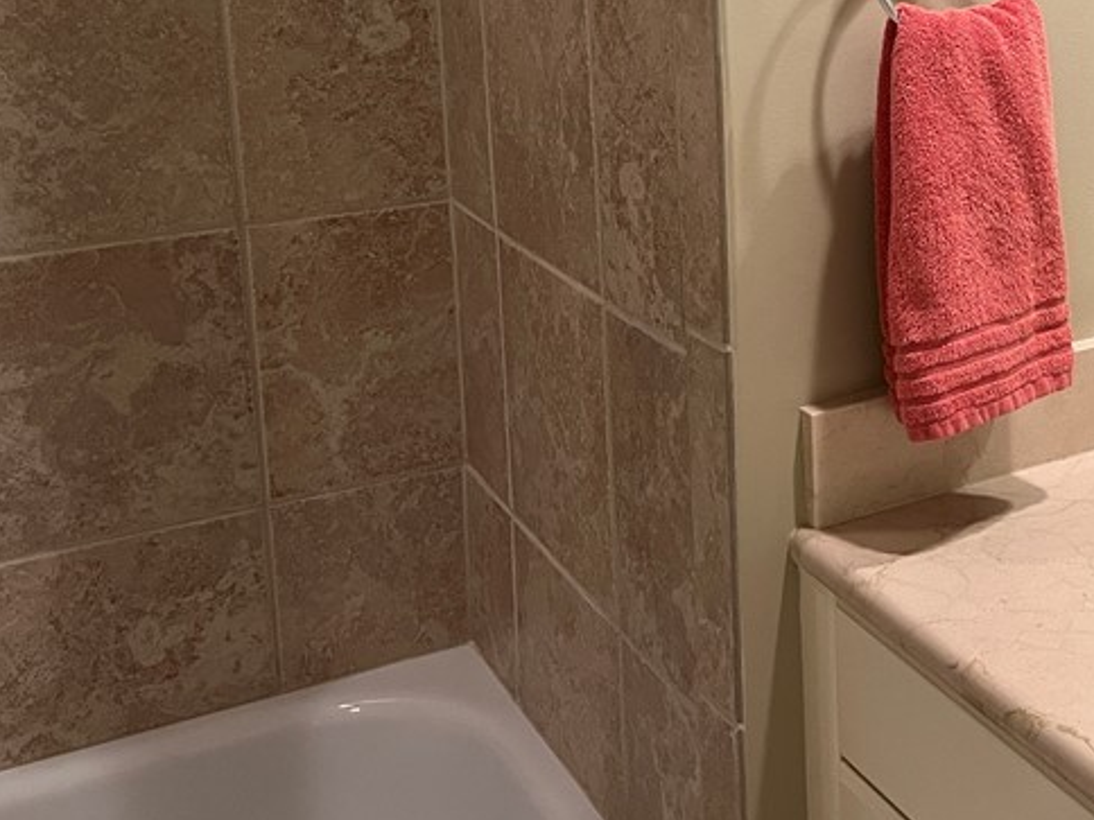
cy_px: 106
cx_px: 974
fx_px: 1738
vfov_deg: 25.8
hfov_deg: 33.2
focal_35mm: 55
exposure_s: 1/60
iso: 160
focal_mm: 5.7
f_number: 1.5
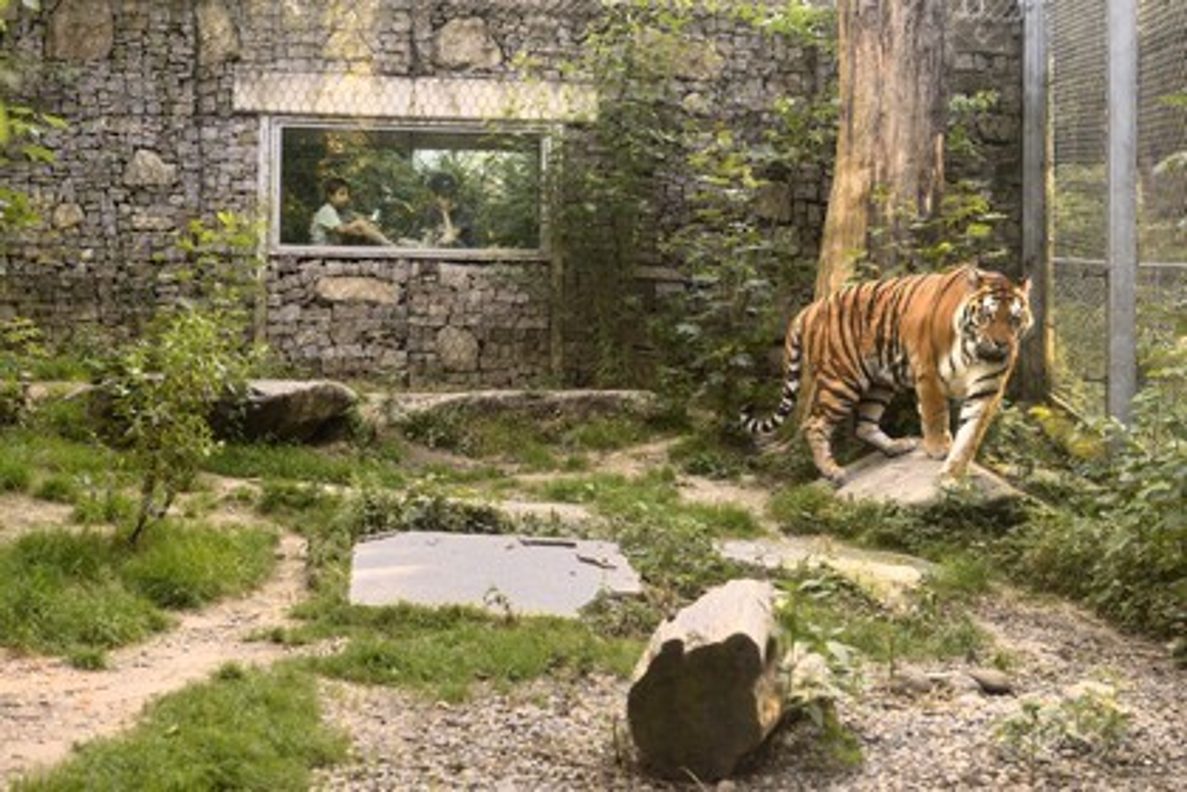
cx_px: 594
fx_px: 1648
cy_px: 396
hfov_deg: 39.6
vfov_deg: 27.0
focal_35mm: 50
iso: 800
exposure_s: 1/320
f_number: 4.5
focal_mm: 50
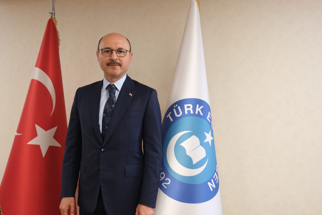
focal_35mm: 41
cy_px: 108
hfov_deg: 47.4
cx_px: 161
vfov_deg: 32.6
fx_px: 367
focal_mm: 27.4
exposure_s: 1/40
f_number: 2.8
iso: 200
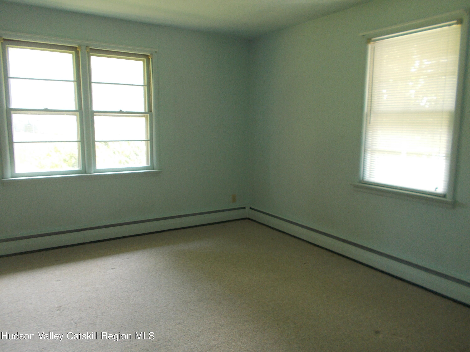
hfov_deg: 67.3
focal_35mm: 26
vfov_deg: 53.1
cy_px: 176
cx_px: 235
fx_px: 353
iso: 160
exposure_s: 1/25
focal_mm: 4.6
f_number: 3.2
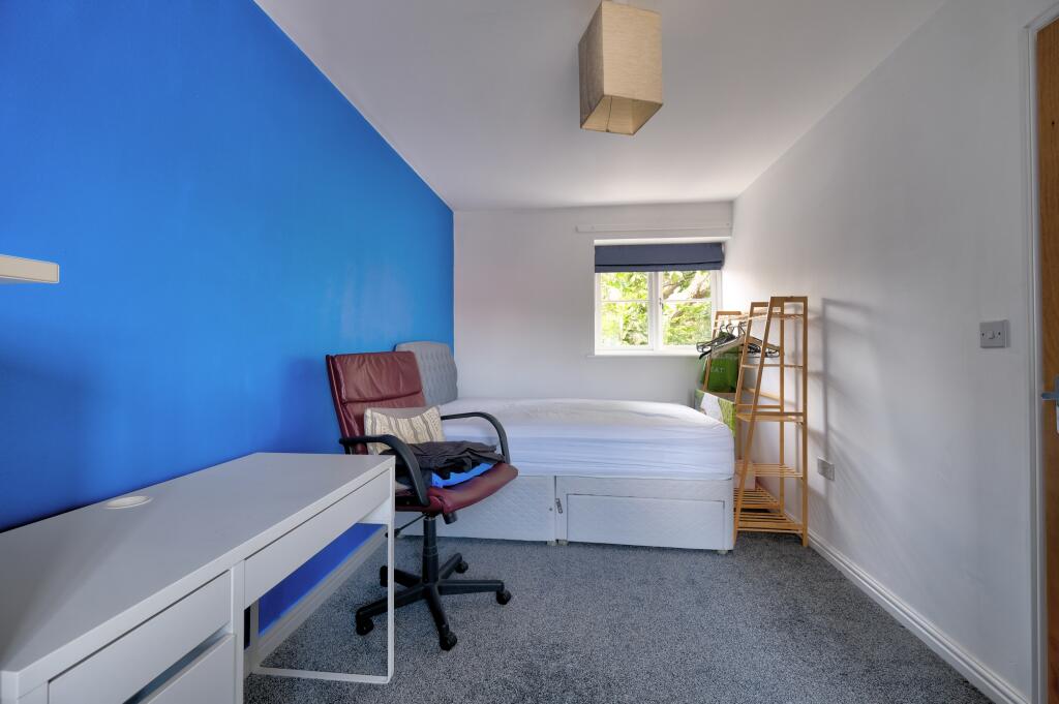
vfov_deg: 77.2
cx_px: 530
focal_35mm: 15
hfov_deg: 100.4
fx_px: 441
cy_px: 352
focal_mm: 10
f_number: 4
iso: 160
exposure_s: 1/20
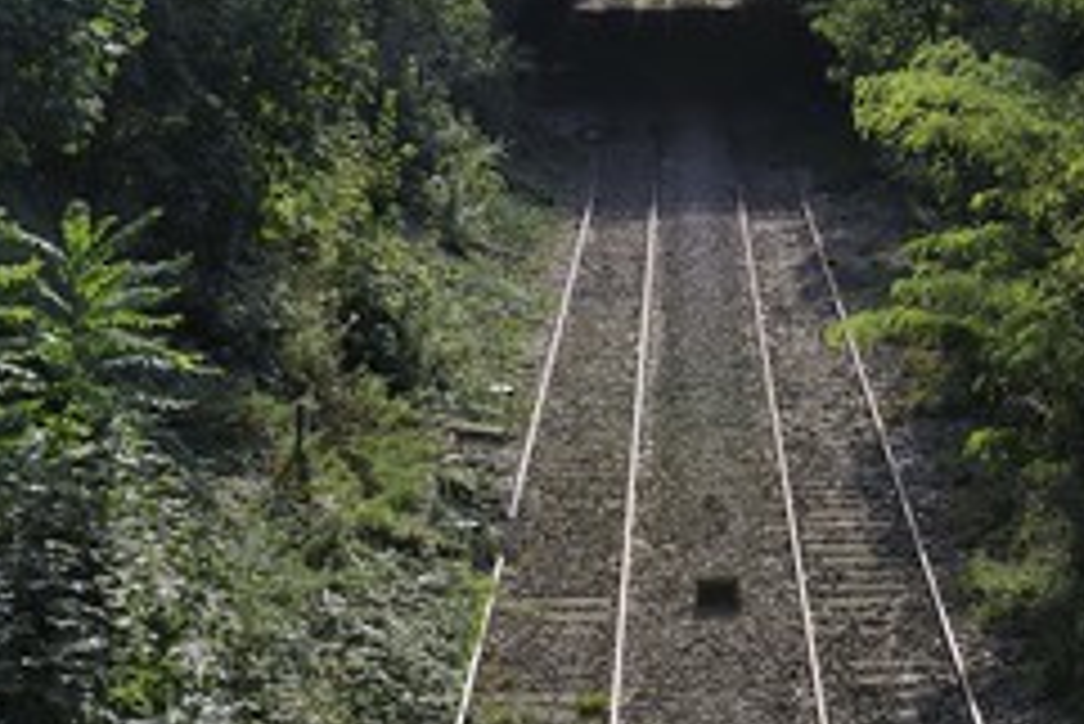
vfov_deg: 15.6
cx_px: 742
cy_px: 166
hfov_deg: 23.2
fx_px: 2621
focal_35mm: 87
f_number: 11
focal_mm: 50
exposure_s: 1/125
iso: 200
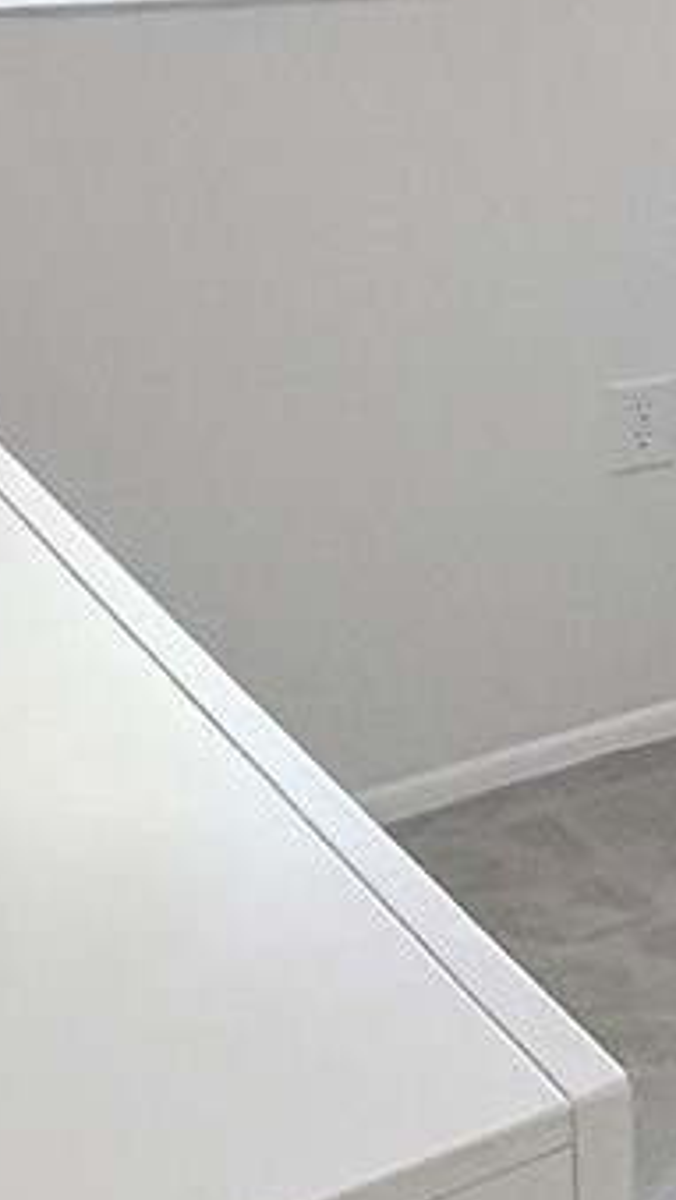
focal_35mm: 72
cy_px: -88
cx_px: 2209
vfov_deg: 27.1
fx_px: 2292
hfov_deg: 10.2
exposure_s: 1/99
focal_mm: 2.22
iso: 125
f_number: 2.2
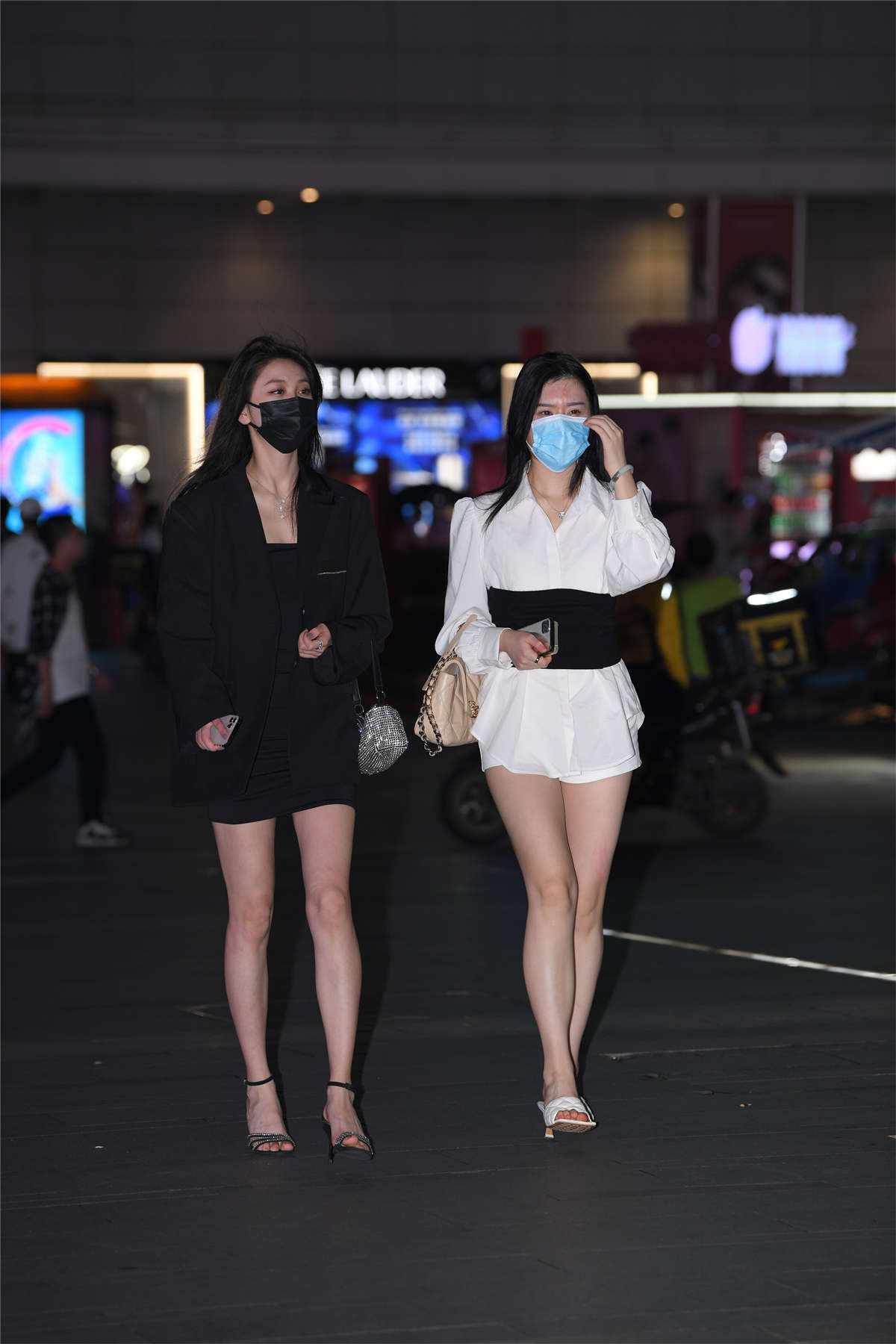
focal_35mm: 150
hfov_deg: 9.1
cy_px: 672
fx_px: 5600
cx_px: 448
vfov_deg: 13.7
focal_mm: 150
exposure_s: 1/200
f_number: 4
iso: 640
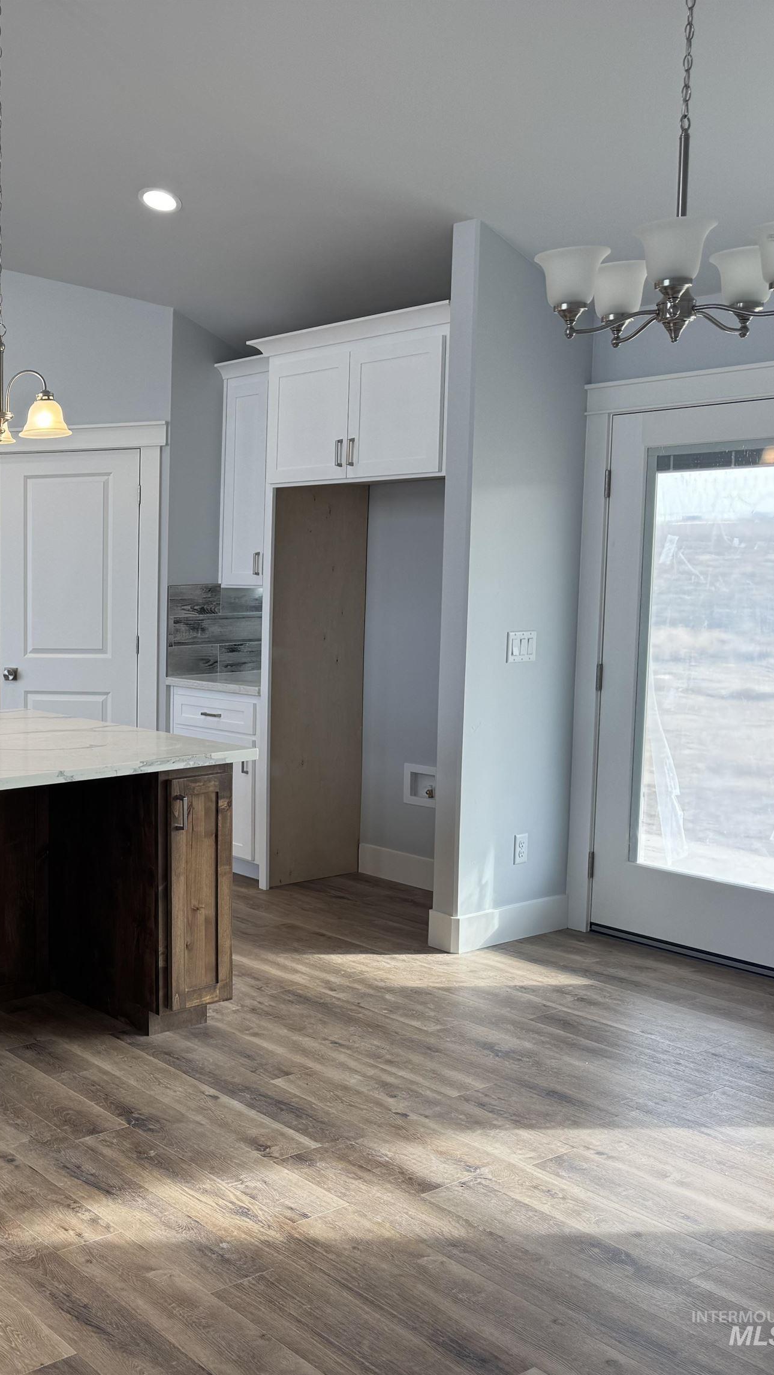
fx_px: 1277
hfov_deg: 30.0
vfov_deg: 56.6
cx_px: -91
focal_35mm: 35
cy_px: 689
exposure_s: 1/163
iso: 64
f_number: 1.78
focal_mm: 6.76
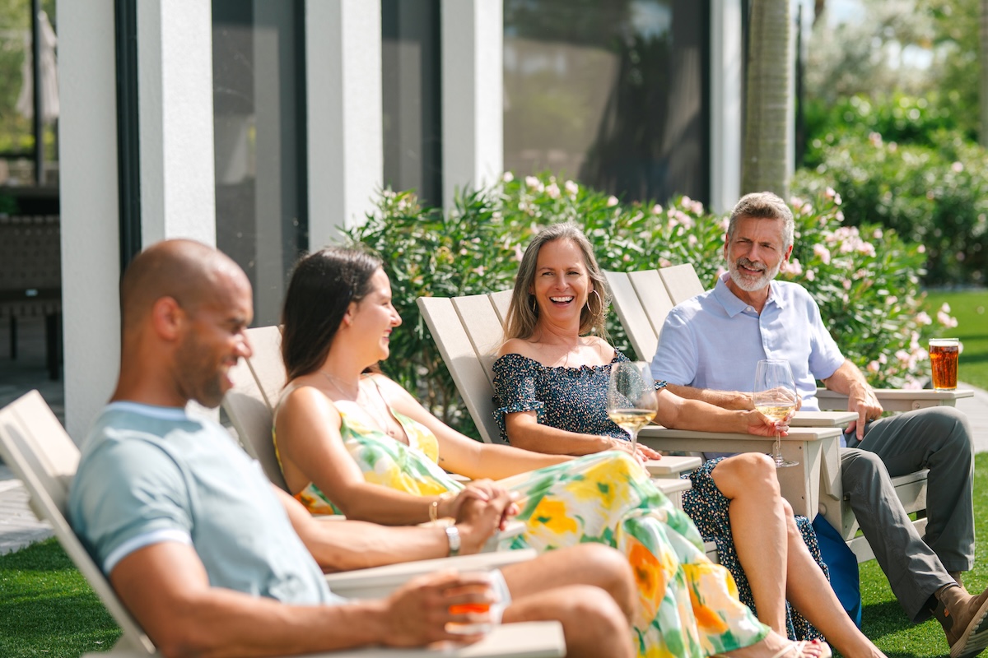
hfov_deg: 23.9
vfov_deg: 16.1
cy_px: 329
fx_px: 2333
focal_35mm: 85
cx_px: 494
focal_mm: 85
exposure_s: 1/2500
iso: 80
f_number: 2.5
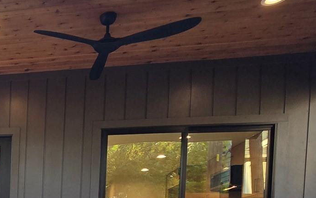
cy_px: 255
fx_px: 353
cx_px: -49
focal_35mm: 41
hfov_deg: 38.0
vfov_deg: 26.6
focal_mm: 2.2
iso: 50
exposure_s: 1/120
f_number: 2.2
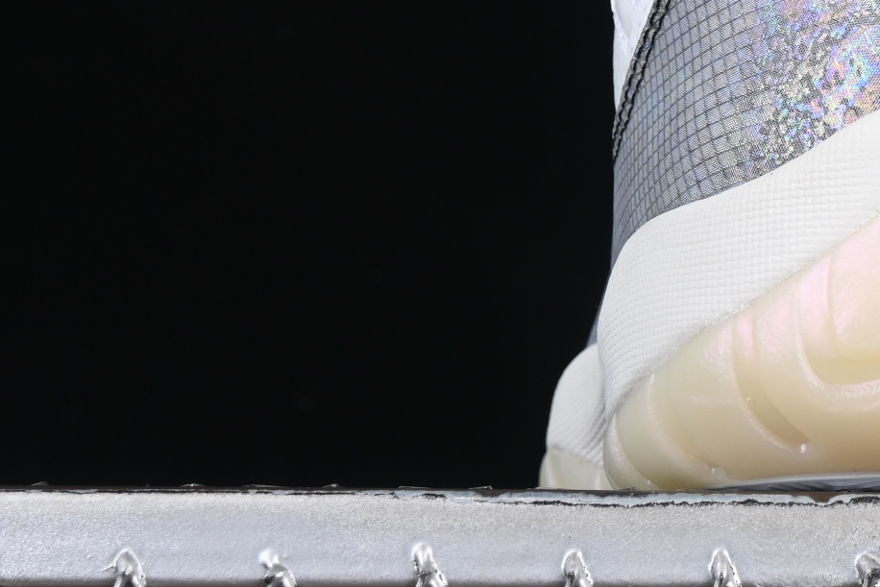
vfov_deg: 6.0
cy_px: -63
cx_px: 1174
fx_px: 5574
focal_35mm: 228
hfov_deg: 8.9
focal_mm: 50
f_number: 8
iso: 160
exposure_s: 1/80
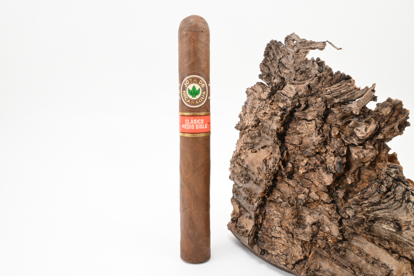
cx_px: 207
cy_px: 138
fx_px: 345
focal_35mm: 30
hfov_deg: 61.9
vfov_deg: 43.6
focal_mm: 20
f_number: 22
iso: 640
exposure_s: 1/15
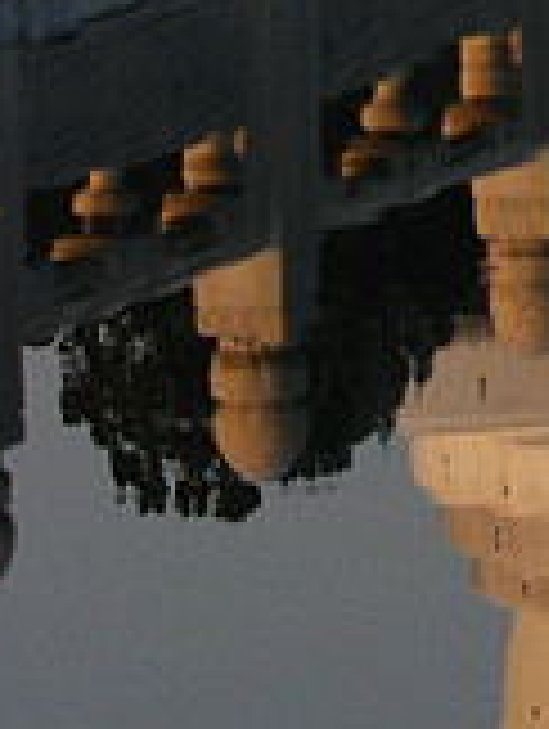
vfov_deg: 3.2
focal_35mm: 623
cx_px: 1451
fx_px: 13140
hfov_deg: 2.4
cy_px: -540
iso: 200
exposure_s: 1/500
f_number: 4.5
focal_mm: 70
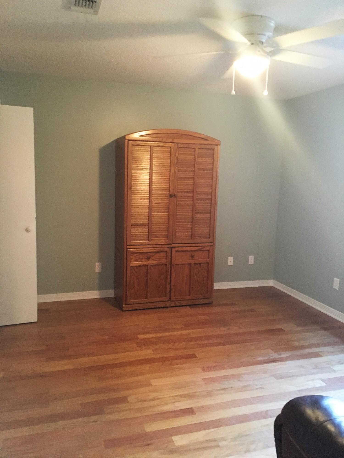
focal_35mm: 29
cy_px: 229
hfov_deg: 48.2
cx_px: 172
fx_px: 384
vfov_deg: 61.7
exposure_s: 1/15
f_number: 2.2
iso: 250
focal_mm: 4.15
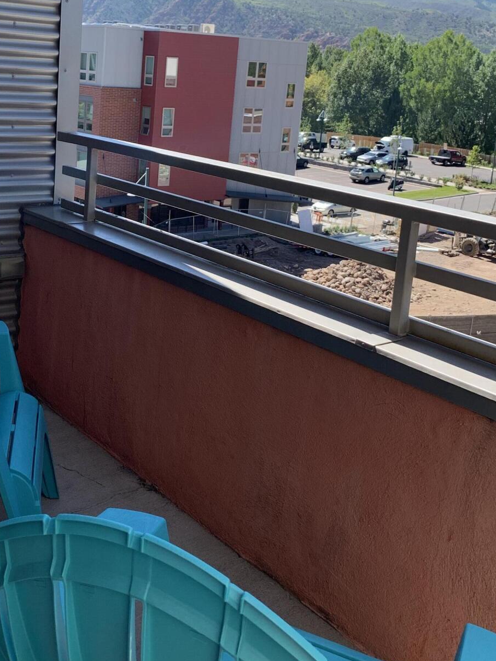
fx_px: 821
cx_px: 131
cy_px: 208
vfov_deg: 43.1
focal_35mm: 43
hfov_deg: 33.0
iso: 25
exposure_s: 1/991
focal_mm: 4.25
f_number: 1.8
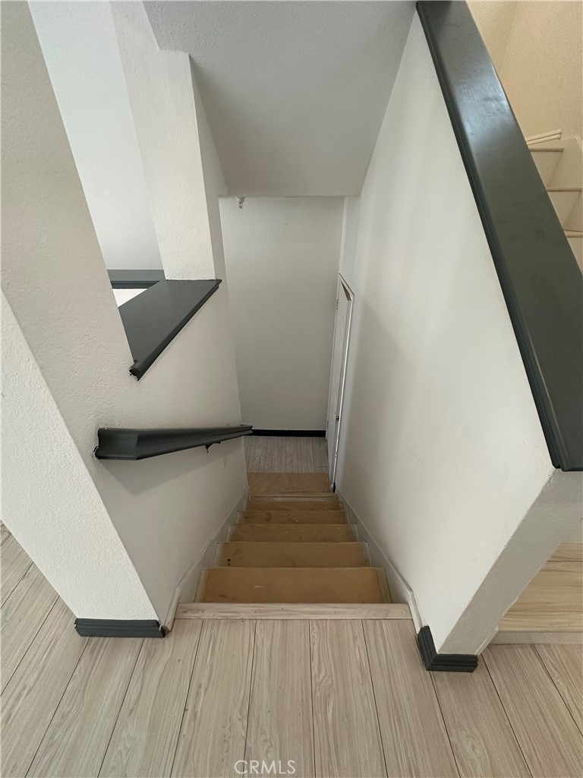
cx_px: 292
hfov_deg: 85.7
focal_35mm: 14
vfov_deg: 102.1
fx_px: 314
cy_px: 389
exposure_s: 1/120
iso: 250
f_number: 2.2
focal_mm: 2.22
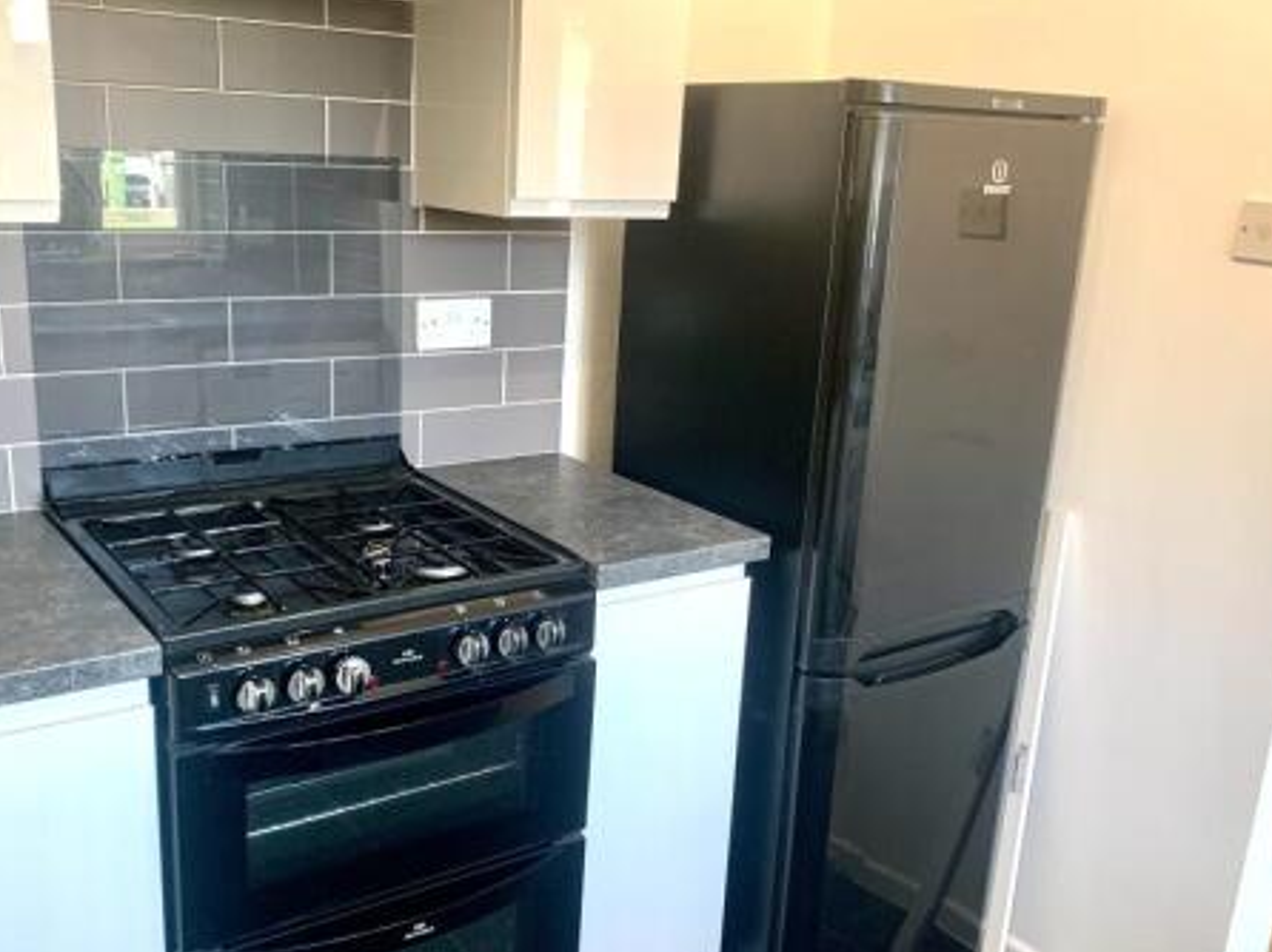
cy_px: 526
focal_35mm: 34
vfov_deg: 41.7
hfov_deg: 53.8
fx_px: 1249
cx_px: 549
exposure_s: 1/60
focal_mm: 4.25
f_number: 1.8
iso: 100
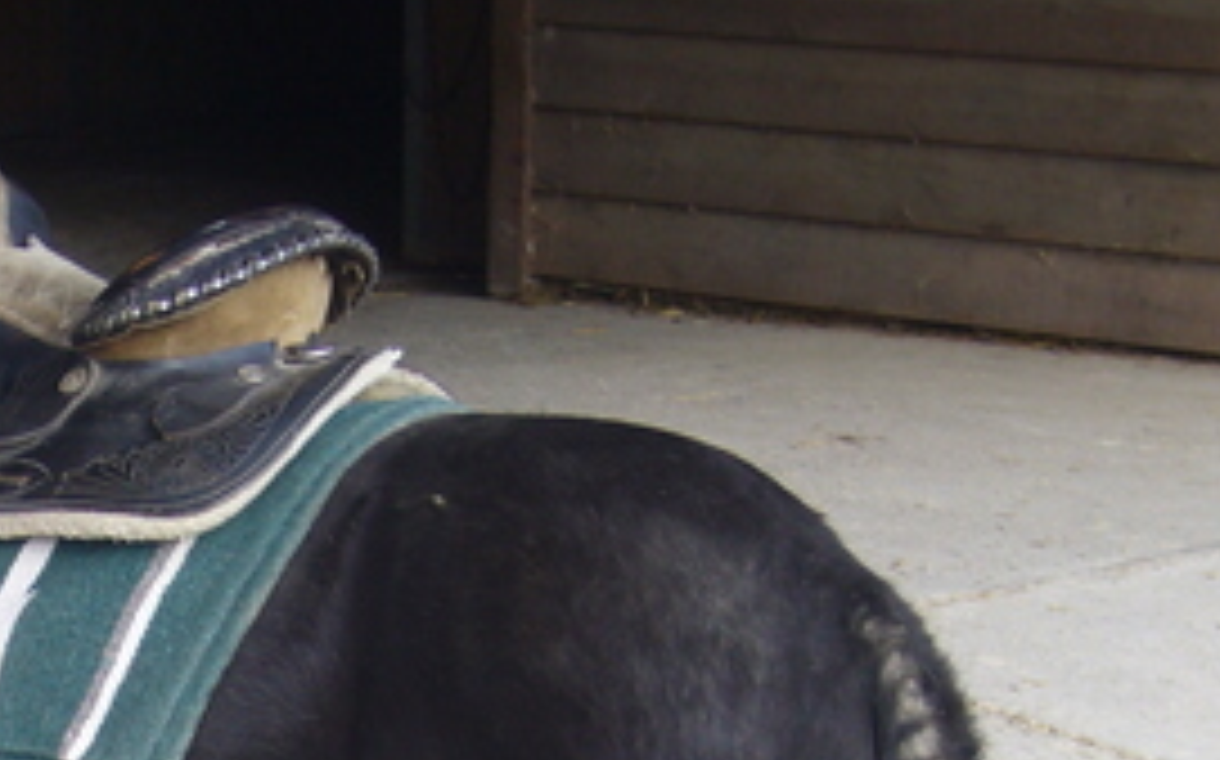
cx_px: -23
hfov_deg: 13.1
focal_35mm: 158
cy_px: 944
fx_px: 5250
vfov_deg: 8.2
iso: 80
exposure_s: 1/160
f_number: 3.8
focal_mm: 10.4
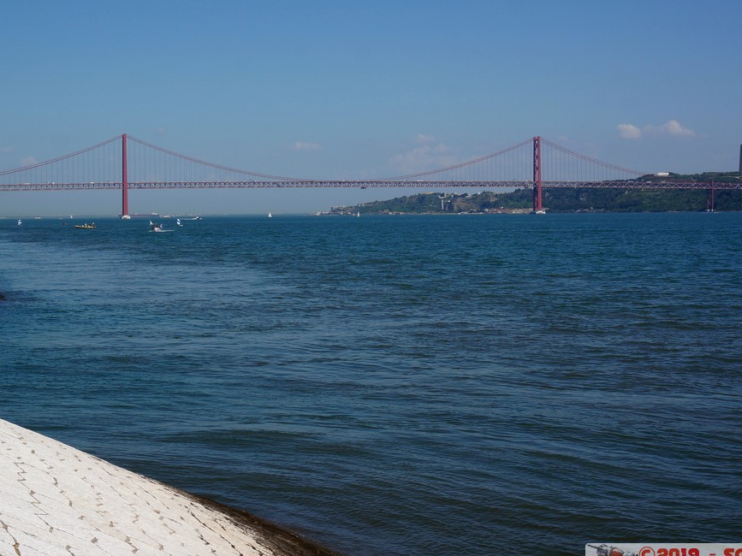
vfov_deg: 24.4
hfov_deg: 32.2
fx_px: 1286
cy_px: 230
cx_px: 334
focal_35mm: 60
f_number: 9
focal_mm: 30
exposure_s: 1/400
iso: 100
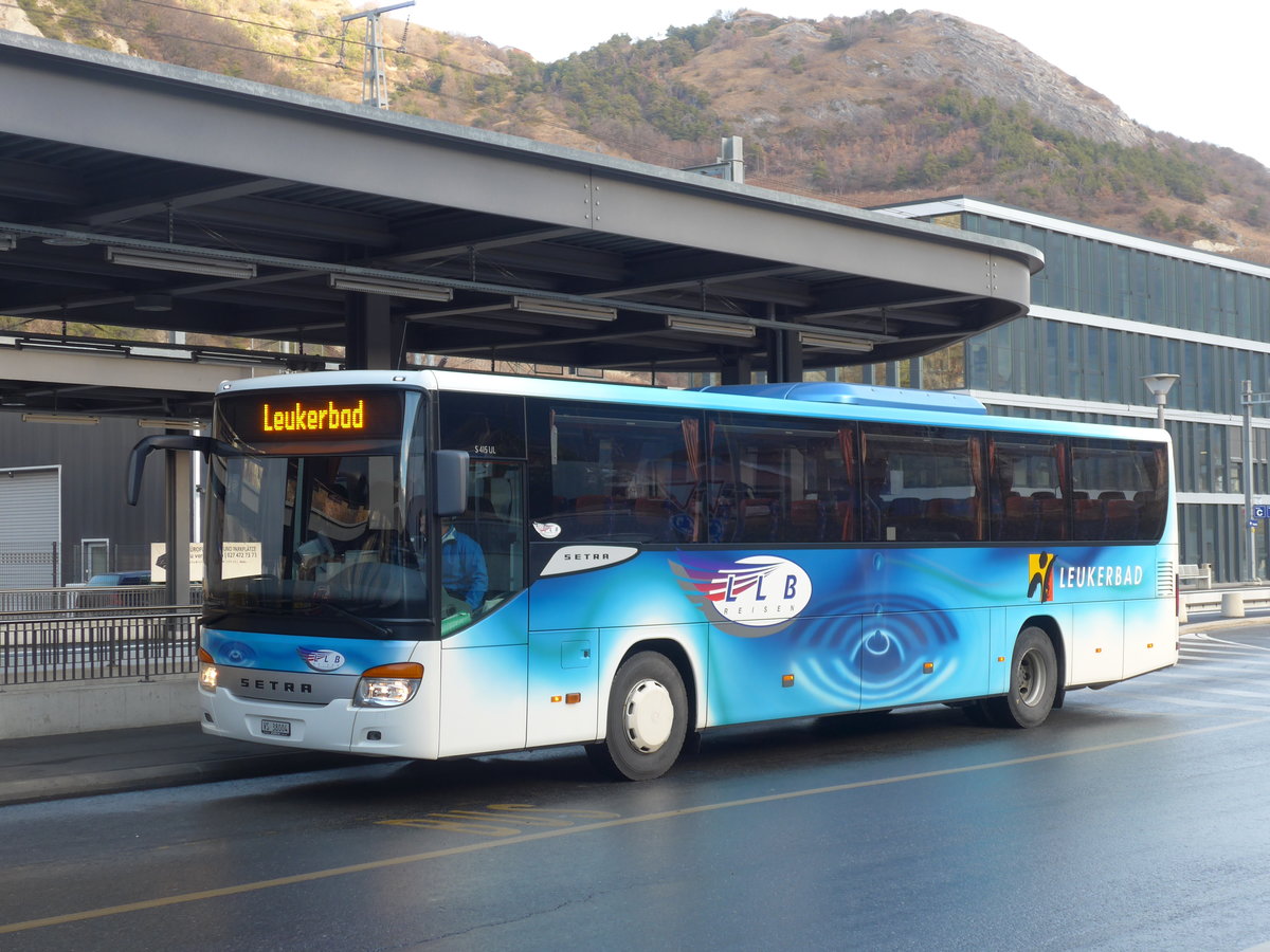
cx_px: 635
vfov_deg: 24.8
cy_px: 476
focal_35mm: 59
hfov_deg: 32.7
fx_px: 2165
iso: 80
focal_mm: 12
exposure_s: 1/80
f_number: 3.5
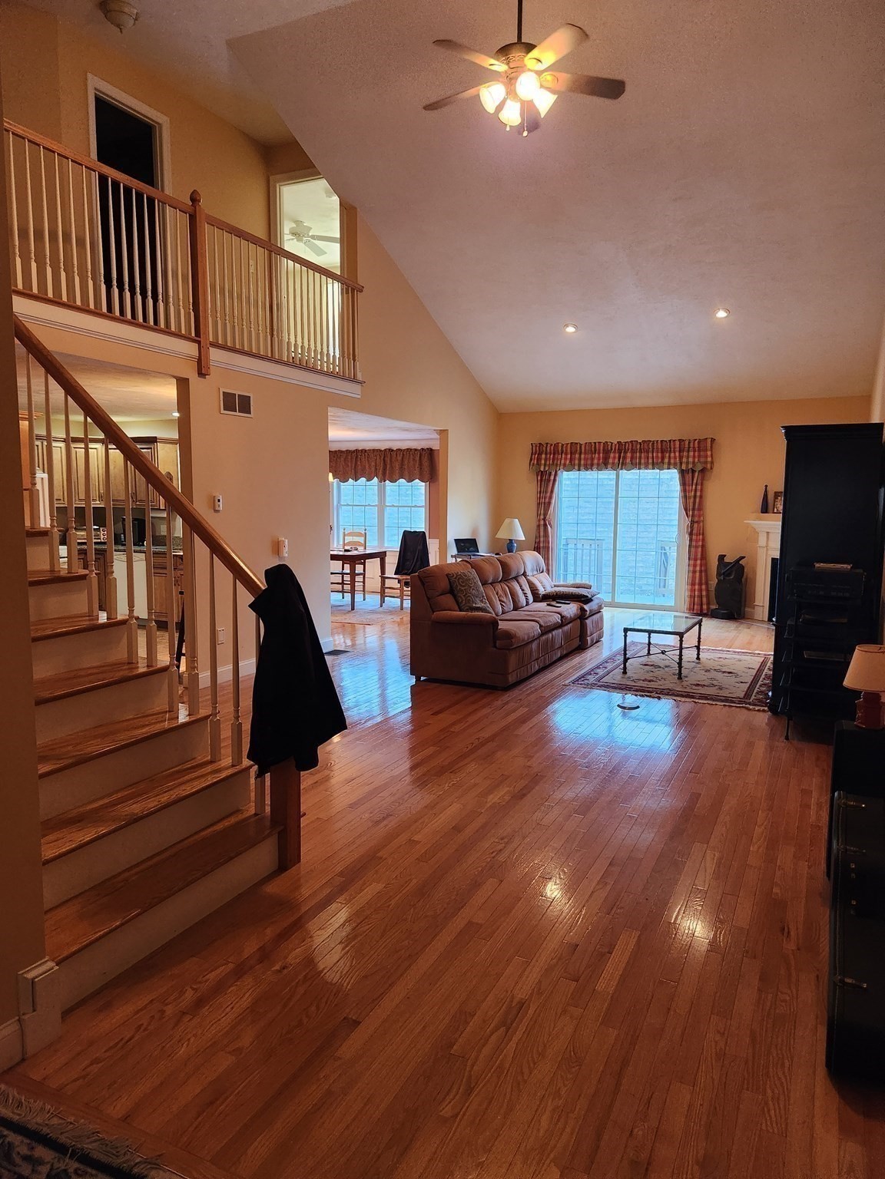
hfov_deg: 58.9
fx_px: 784
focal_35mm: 23
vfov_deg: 73.9
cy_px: 590
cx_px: 442
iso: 500
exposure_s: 1/120
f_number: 1.8
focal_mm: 5.4
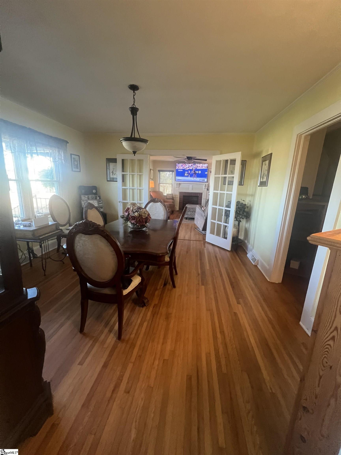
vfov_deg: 106.2
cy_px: 228
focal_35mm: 13
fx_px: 171
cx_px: 170
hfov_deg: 89.9
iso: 500
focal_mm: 1.57
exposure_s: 1/60
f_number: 1.8
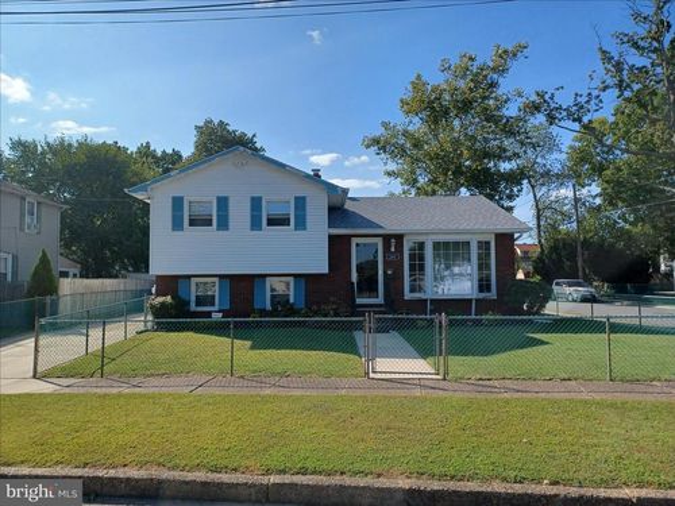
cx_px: 338
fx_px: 487
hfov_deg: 69.4
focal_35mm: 25
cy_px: 253
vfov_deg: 54.9
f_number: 1.8
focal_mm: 4.6
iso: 32
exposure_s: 1/578
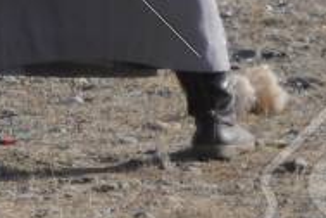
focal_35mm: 722
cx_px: -614
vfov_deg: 1.9
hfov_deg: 2.8
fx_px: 6538
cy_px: -513
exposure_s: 1/2500
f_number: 4
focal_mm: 70
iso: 200
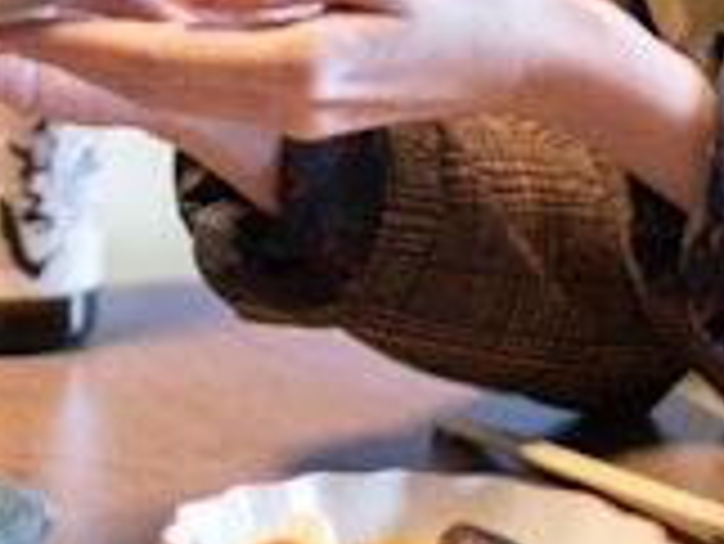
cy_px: -396
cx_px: -103
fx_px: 5505
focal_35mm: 263
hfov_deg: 7.5
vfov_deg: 5.6
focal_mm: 55
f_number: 1.8
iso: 400
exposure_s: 1/100
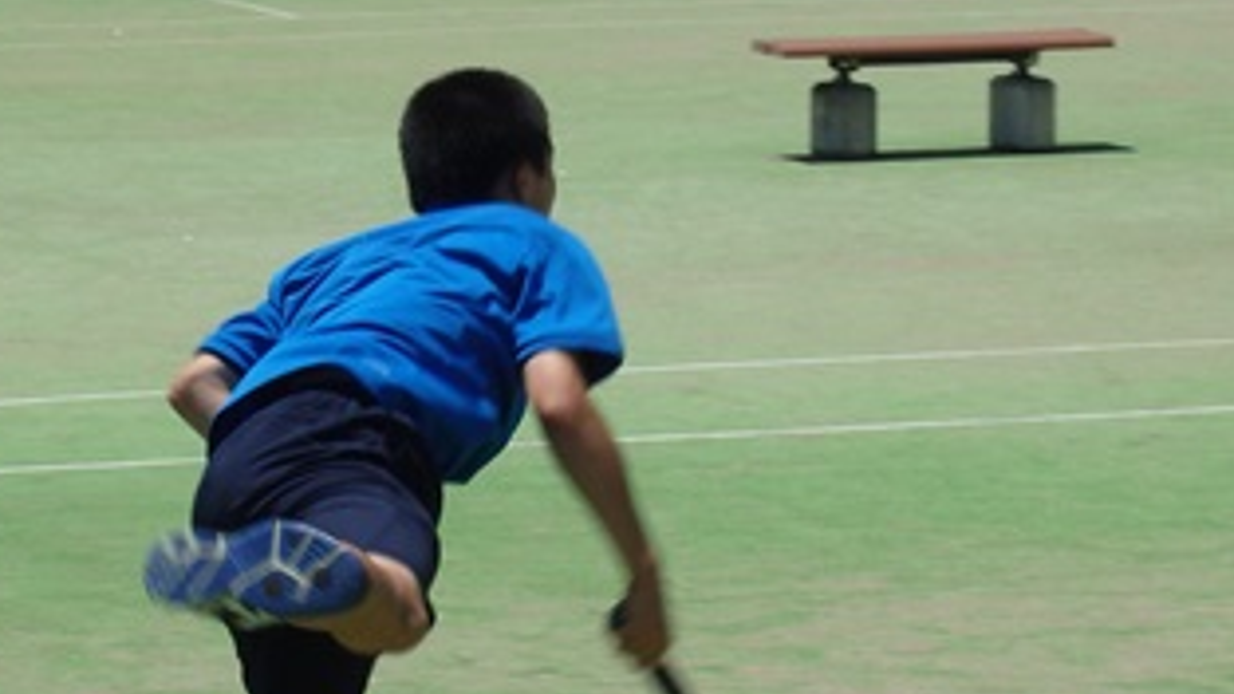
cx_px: 509
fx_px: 7002
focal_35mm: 214
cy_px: 438
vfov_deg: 5.7
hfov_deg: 10.1
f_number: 14
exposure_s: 1/160
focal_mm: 17.2
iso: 125
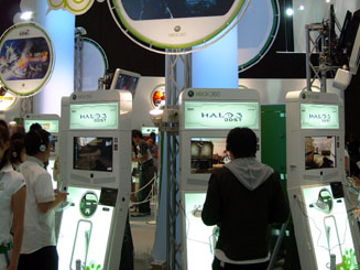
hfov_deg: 35.5
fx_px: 561
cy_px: 64
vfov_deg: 26.6
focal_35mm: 54
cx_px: 190
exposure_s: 1/30
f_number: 2.8
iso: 64
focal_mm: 5.7
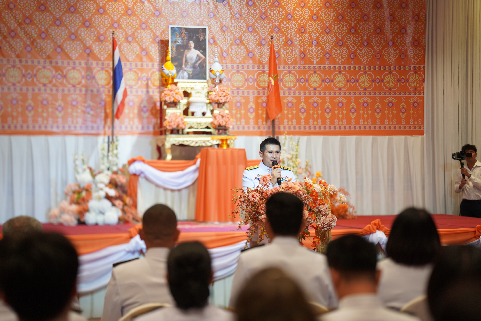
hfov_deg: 23.9
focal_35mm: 85
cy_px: 160
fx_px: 1136
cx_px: 240
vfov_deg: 16.1
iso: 250
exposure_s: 1/320
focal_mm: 85
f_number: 1.4
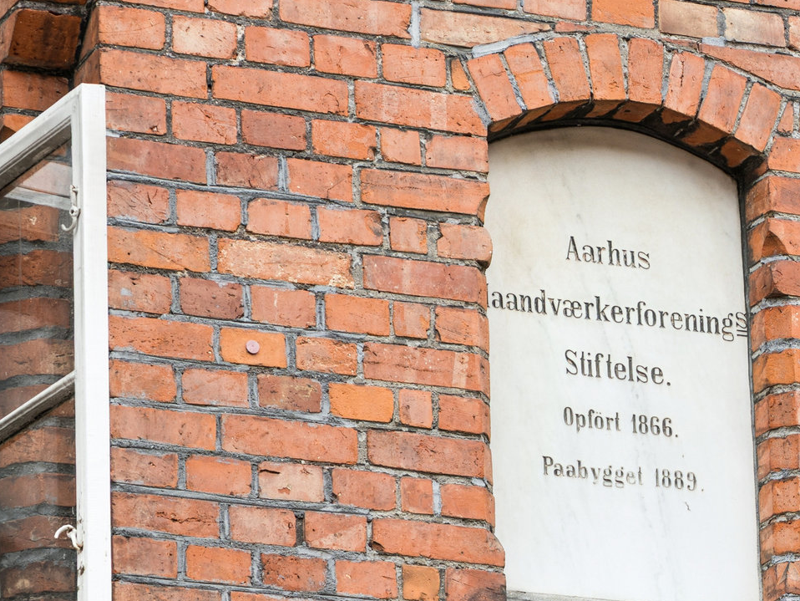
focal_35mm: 283
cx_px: 868
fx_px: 6542
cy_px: 412
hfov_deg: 7.0
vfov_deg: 5.3
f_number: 4
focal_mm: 94
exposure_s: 1/100
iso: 100
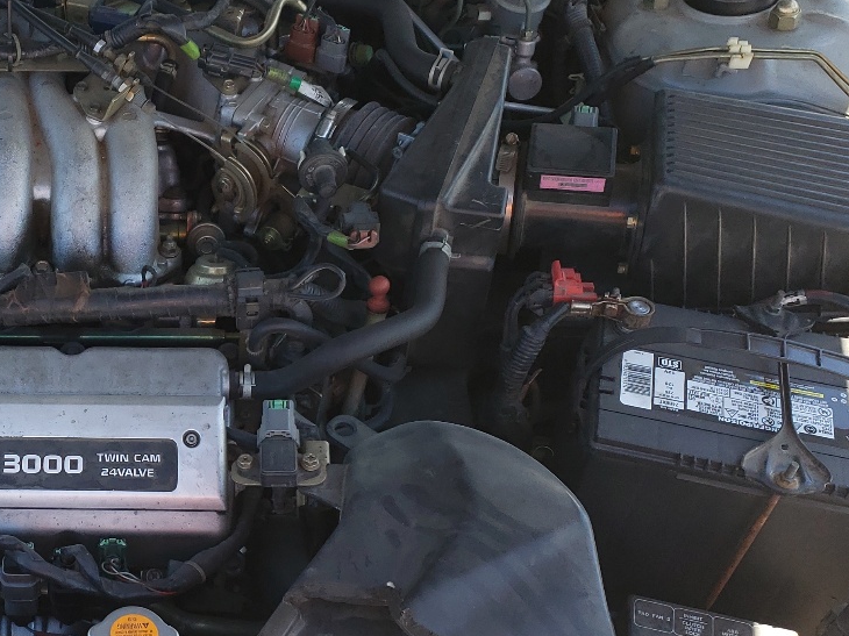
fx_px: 1398
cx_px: 122
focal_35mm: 57
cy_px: 405
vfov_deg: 25.6
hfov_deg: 32.5
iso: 50
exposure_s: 1/476
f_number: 1.5
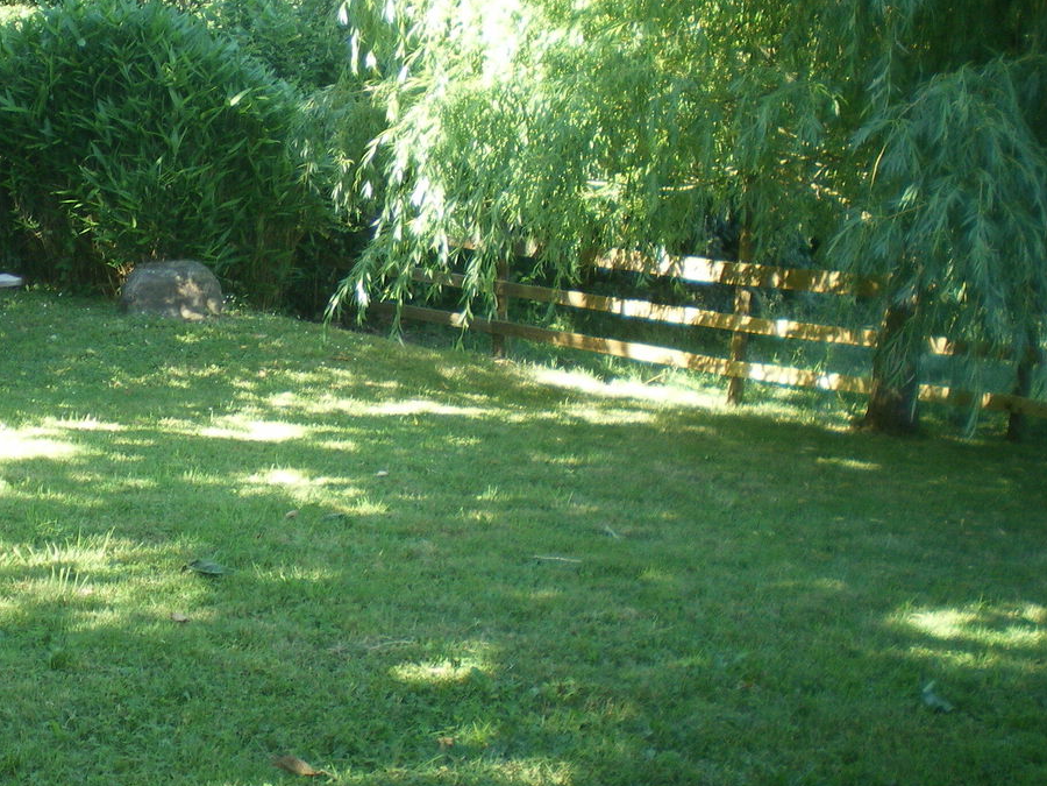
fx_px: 1936
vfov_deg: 22.8
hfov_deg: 29.4
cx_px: 165
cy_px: 259
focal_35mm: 64
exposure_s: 1/80
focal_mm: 6.3
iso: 64
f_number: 3.1
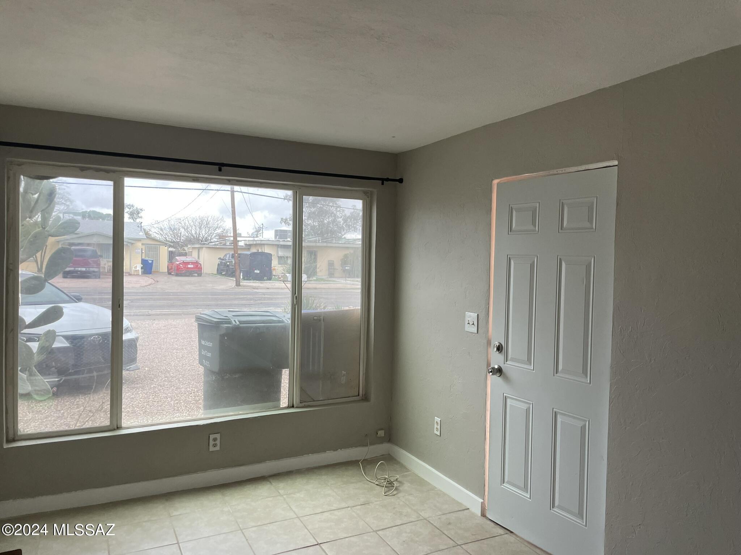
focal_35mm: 26
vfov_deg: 53.1
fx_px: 557
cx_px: 370
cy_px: 278
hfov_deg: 67.3
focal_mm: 4.2
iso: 125
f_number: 1.6
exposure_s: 1/120
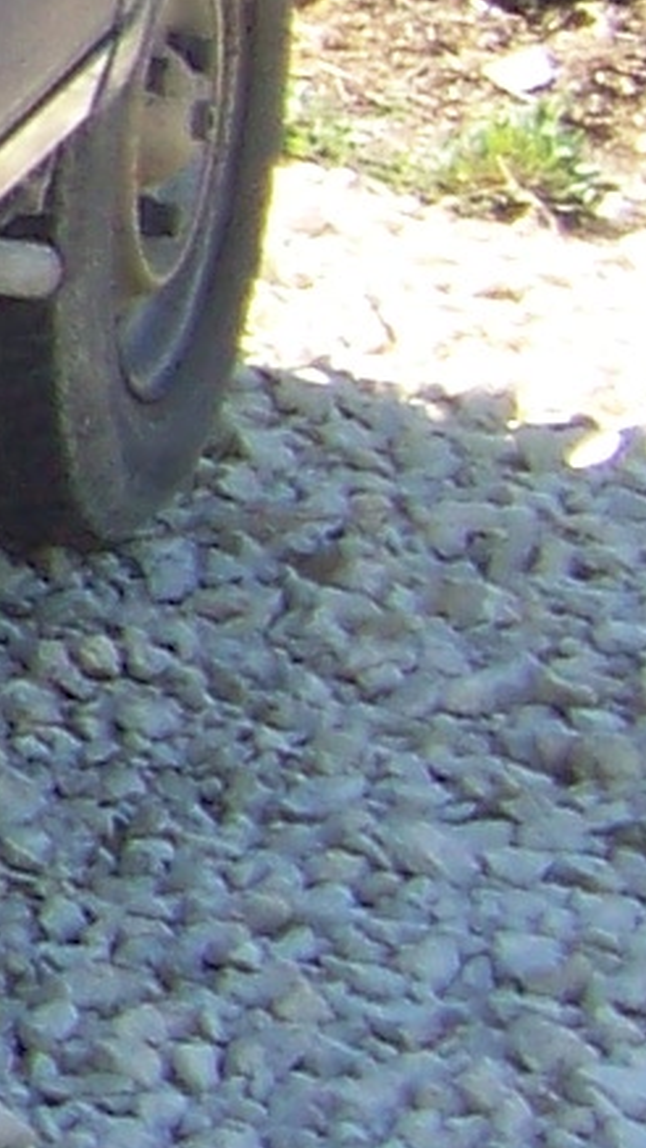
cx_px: -2579
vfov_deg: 7.7
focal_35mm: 276
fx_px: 8400
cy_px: -231
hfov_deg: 3.9
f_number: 2.8
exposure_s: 1/320
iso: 64
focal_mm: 5.85
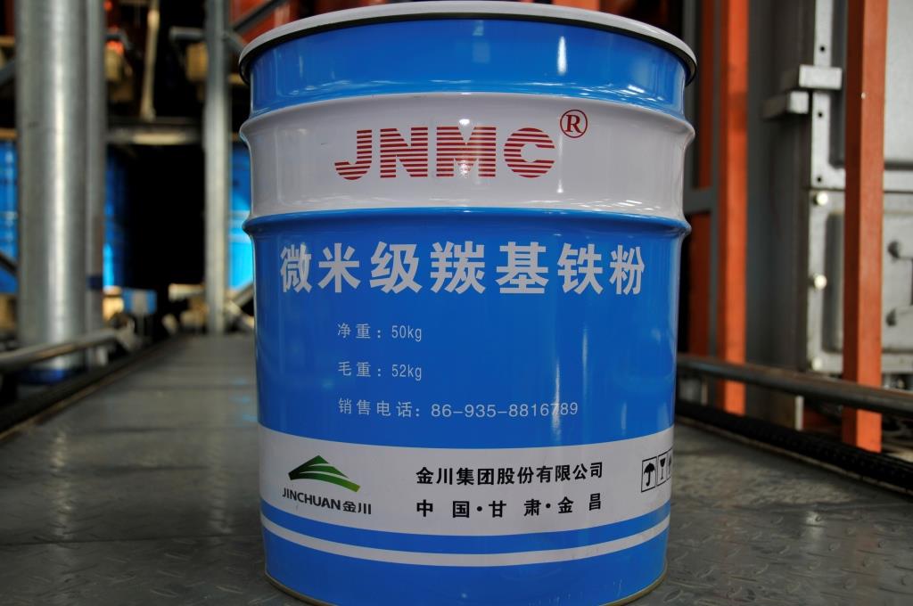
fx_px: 912
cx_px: 456
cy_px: 303
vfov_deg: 36.8
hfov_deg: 53.2
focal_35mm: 36
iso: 200
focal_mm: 24
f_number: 3.8
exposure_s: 1/160
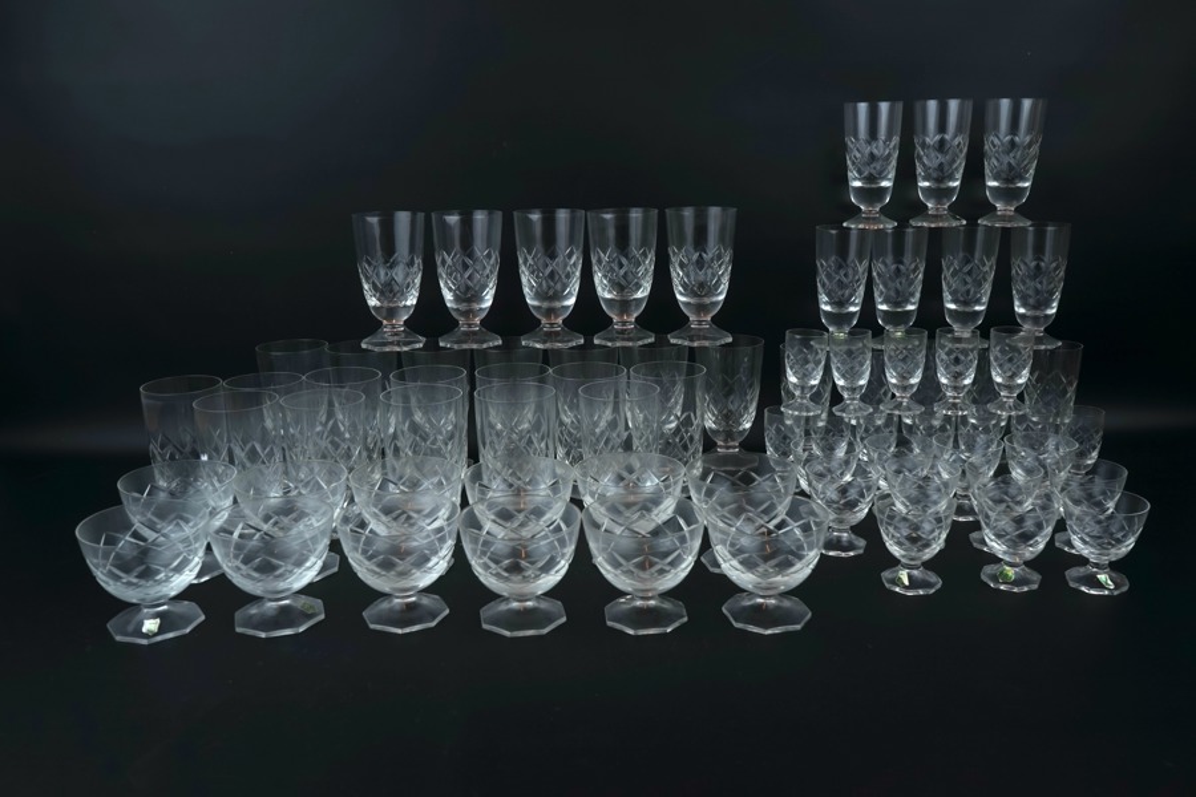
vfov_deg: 40.0
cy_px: 398
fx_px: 1096
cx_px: 598
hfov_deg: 57.2
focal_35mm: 33
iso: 100
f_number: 8
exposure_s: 1/125
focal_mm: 33
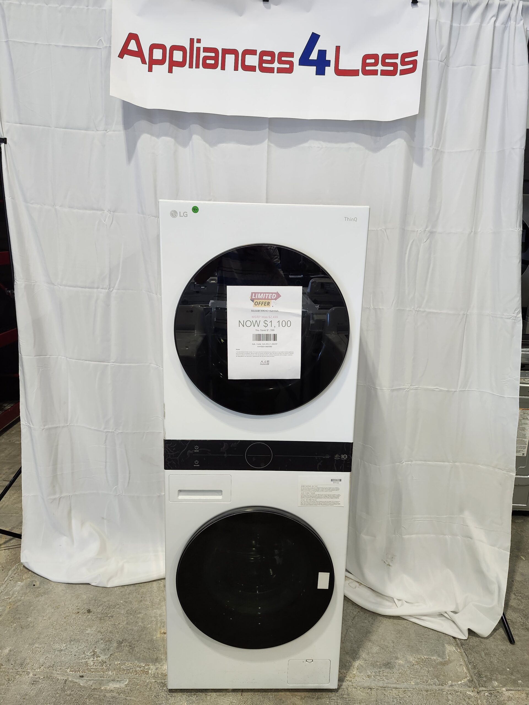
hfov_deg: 58.9
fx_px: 469
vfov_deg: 73.9
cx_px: 264
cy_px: 352
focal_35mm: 23
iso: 320
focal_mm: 5.54
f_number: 1.8
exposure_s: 1/120
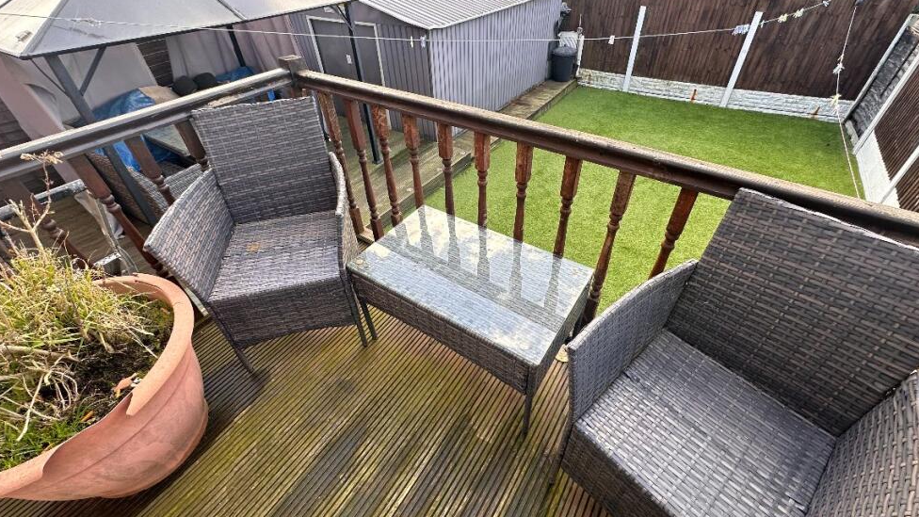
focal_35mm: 16
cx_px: 472
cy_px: 247
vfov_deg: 67.0
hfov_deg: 99.3
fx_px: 390
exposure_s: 1/99
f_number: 2.2
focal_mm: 2.22
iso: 40
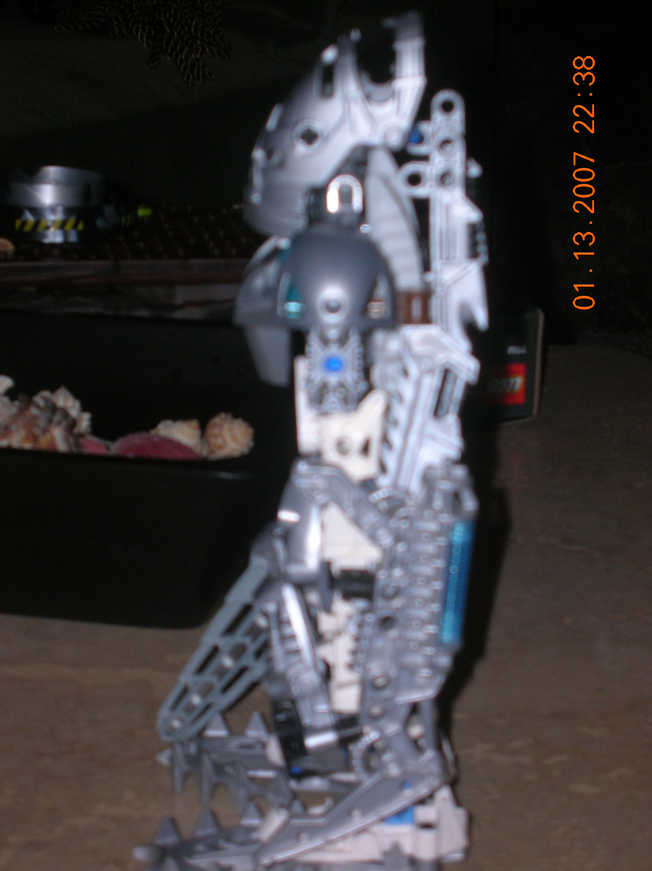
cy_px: 436
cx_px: 326
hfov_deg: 14.5
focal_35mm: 102
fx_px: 2565
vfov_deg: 19.3
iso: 50
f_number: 4.9
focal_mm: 17.1
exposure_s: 1/60.1
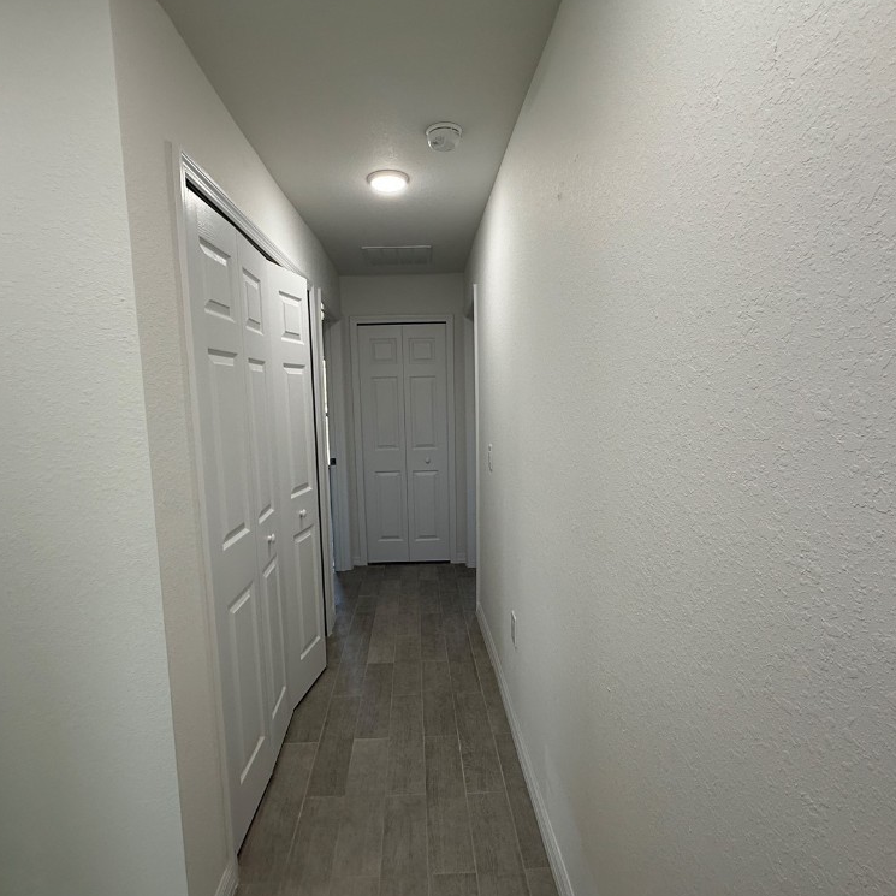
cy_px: 451
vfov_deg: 84.0
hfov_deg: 83.9
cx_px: 426
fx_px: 498
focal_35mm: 17
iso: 100
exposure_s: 1/120
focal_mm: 2.22
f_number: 2.2
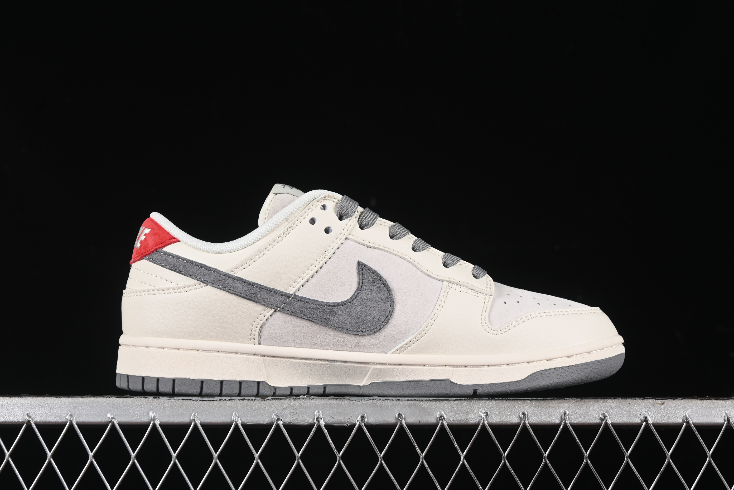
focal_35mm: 75
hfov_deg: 27.0
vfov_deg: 18.2
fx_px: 1529
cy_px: 245
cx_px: 367
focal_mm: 50
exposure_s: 1/80
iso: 160
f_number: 8
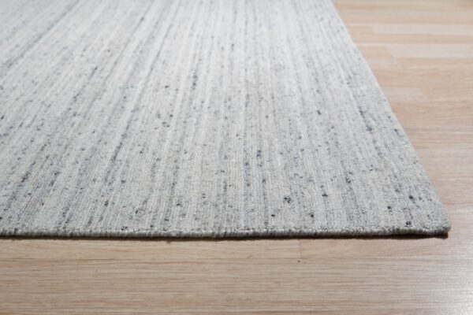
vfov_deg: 29.9
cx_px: 236
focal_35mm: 45
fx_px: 591
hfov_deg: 43.6
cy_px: 158
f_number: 5
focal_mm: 30
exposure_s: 1/160
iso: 500
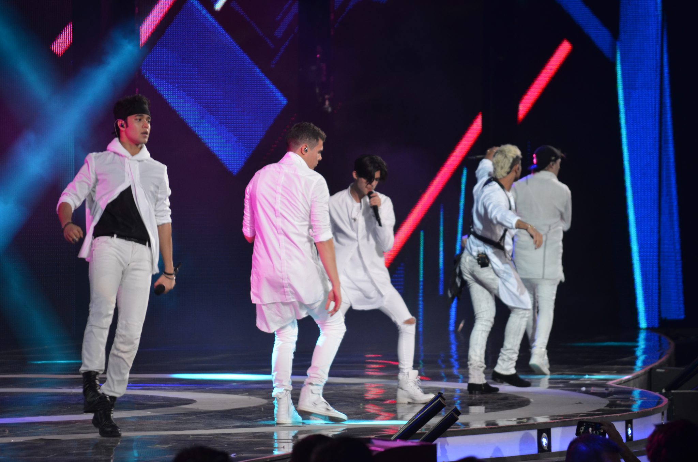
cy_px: 231
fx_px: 4208
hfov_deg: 9.5
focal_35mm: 218
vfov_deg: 6.3
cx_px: 349
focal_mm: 145
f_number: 5
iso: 800
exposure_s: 1/125
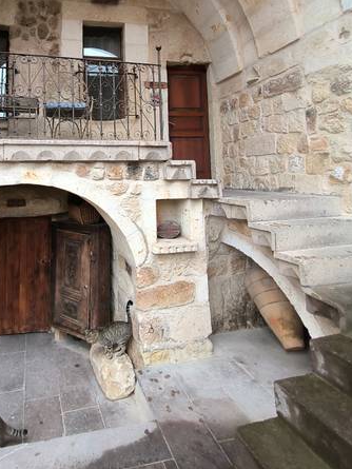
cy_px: 150
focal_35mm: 23
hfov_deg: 57.7
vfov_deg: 71.3
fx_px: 312
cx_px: 119
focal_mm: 1.68
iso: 250
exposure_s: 1/50
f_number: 2.2
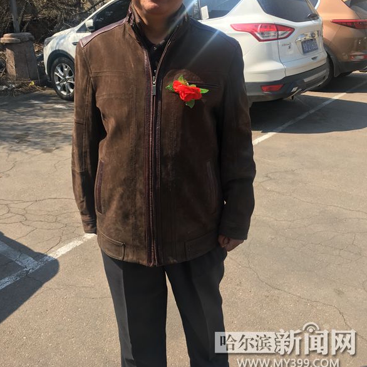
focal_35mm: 35
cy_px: 127
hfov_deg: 47.2
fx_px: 420
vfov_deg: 46.6
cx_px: 184
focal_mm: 4.15
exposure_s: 1/712
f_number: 2.2
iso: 25
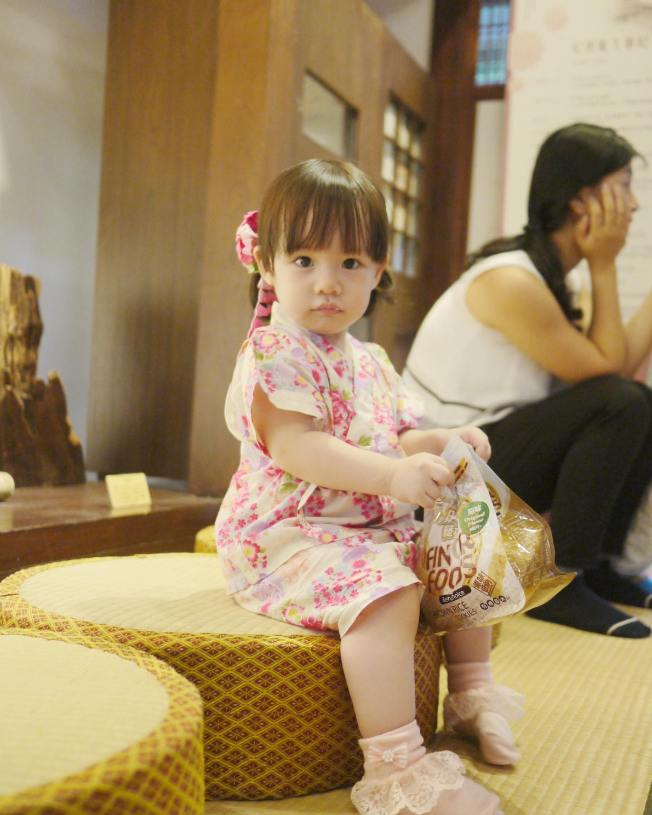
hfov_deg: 35.7
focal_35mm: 42
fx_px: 1013
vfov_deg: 43.8
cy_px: 404
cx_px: 325
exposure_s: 1/60
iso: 640
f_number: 1.7
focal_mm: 20
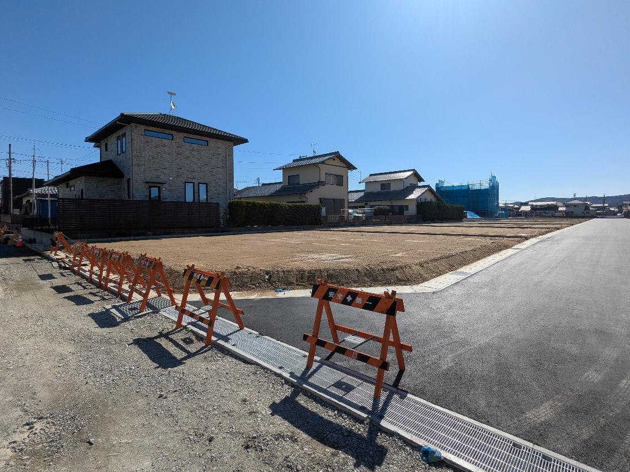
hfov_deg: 91.0
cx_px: 324
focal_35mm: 17
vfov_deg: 74.7
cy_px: 224
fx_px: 309
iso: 44
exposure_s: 1/2445
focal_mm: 2.35
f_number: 2.2
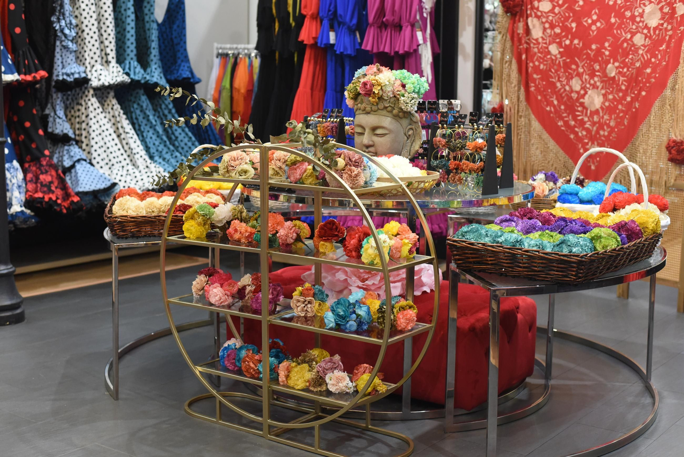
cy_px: 228
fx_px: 950
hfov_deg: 39.6
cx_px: 342
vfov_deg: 27.0
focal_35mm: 50
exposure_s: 1/100
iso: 2800
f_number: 3.5
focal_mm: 50
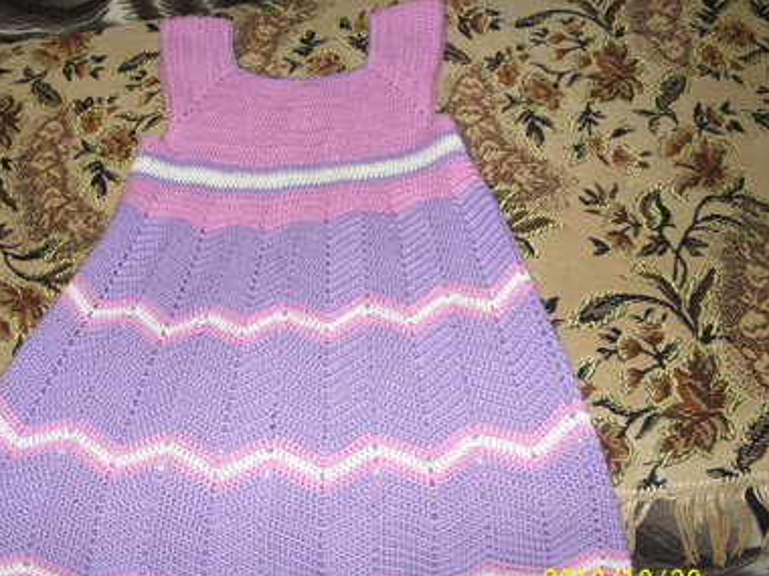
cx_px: 322
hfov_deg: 41.9
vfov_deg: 32.2
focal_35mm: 45
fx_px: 1000
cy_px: 309
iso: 50
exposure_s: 1/30
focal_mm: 7.8
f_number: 2.8
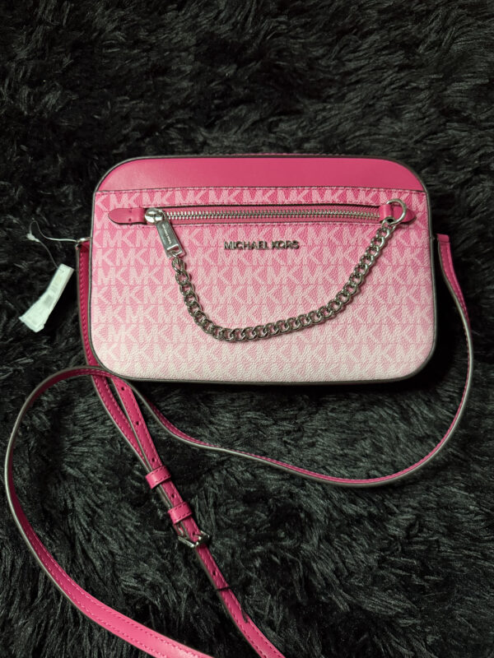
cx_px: 247
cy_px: 329
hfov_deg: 56.8
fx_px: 457
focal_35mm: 24
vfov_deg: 71.6
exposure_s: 1/55
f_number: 1.78
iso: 800
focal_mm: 6.76
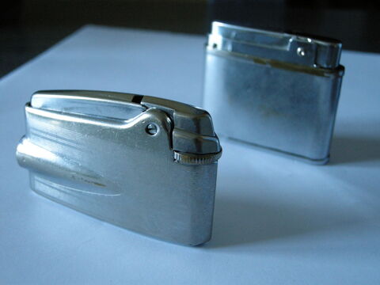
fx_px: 516
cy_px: 142
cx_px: 190
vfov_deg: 30.9
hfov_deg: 40.4
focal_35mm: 47
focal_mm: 10.1
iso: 400
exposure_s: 1/53
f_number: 3.1
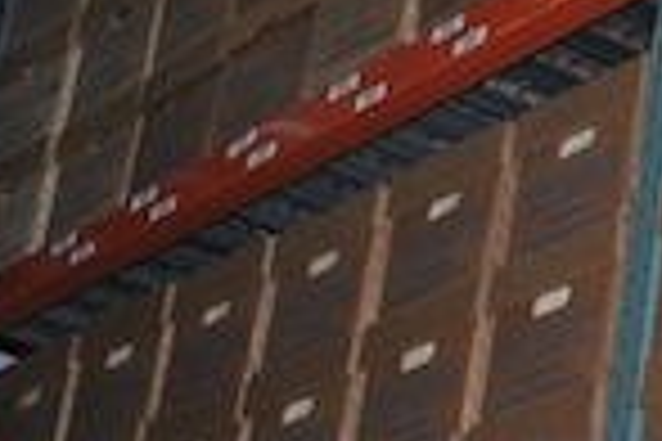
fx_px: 3310
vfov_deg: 7.6
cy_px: 252
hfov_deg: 11.2
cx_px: 788
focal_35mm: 180
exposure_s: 1/60
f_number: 5
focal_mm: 66
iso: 200
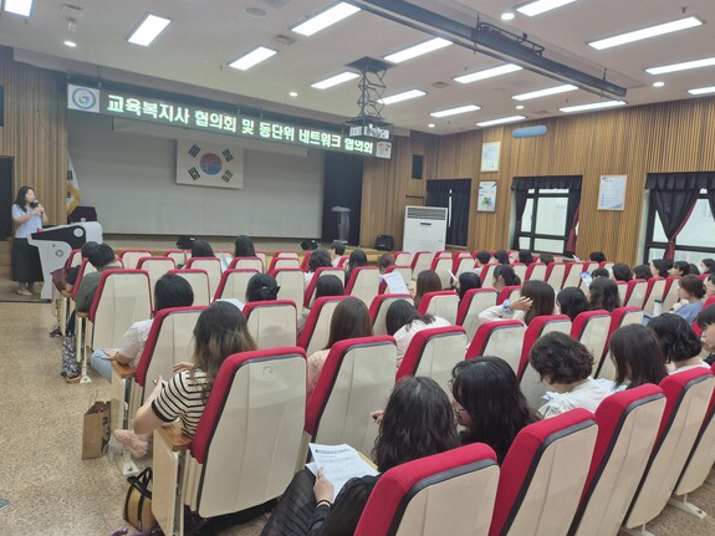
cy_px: 261
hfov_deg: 71.6
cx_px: 368
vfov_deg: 56.8
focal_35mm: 24
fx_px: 496
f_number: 1.8
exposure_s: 1/120
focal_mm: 5.4
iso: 64
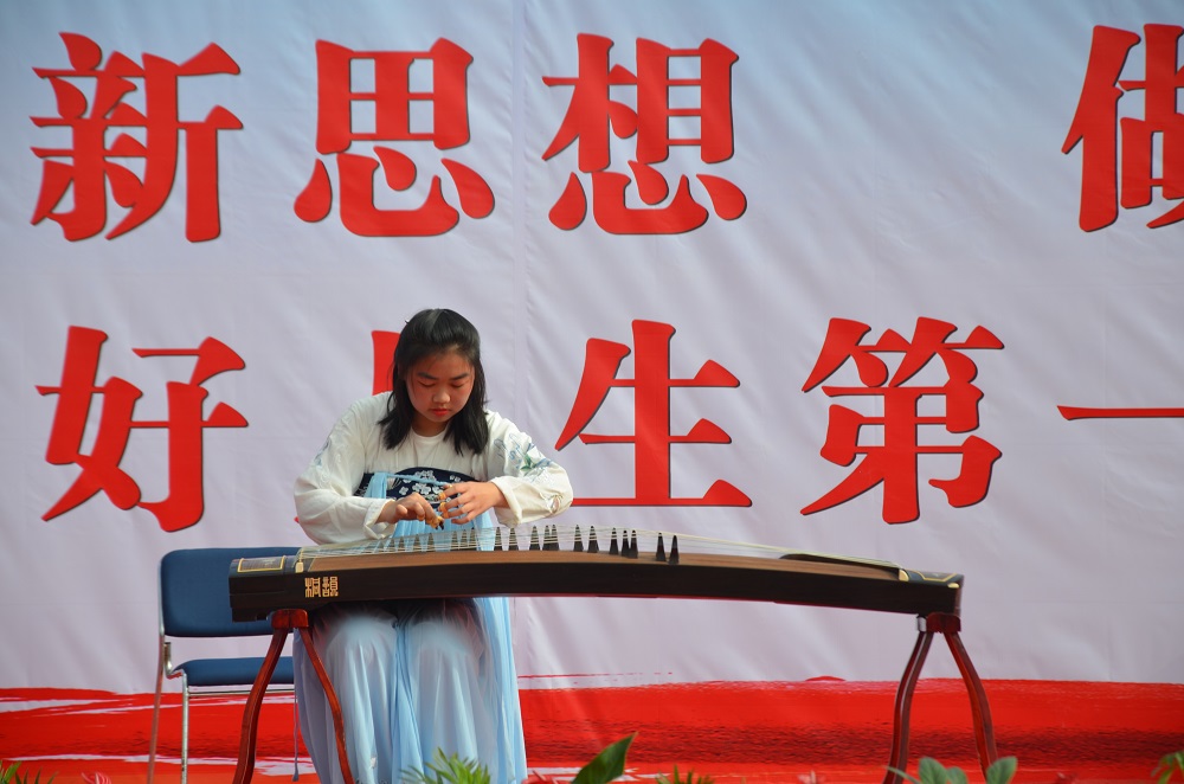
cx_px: 592
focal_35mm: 158
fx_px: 5168
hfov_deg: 13.1
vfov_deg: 8.7
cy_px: 392
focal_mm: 105
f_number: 8
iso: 110
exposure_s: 1/250
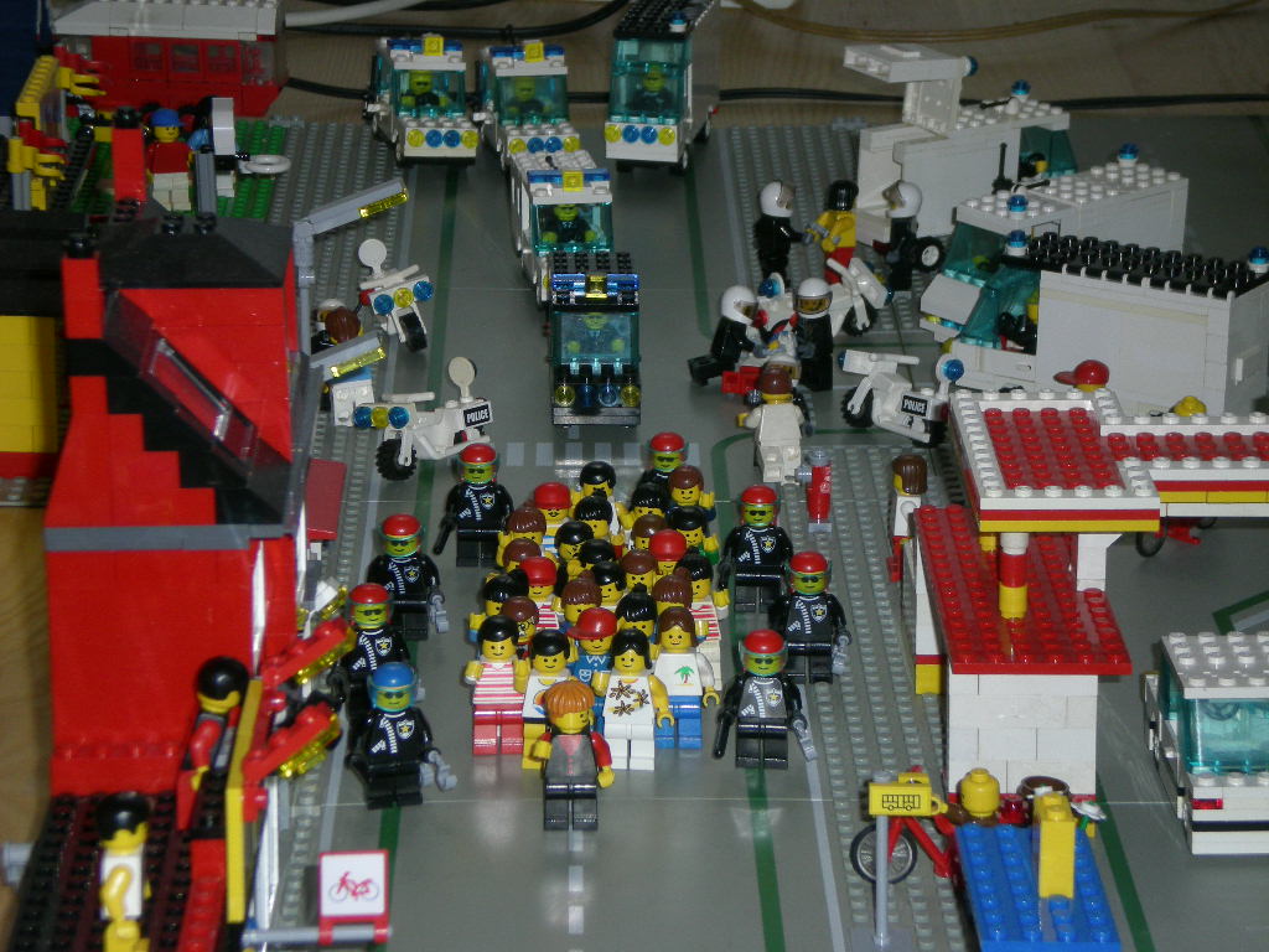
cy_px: 476
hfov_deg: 17.3
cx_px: 634
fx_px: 4179
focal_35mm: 114
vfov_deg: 13.0
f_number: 5.9
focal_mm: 18.9
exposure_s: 1/120
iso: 114
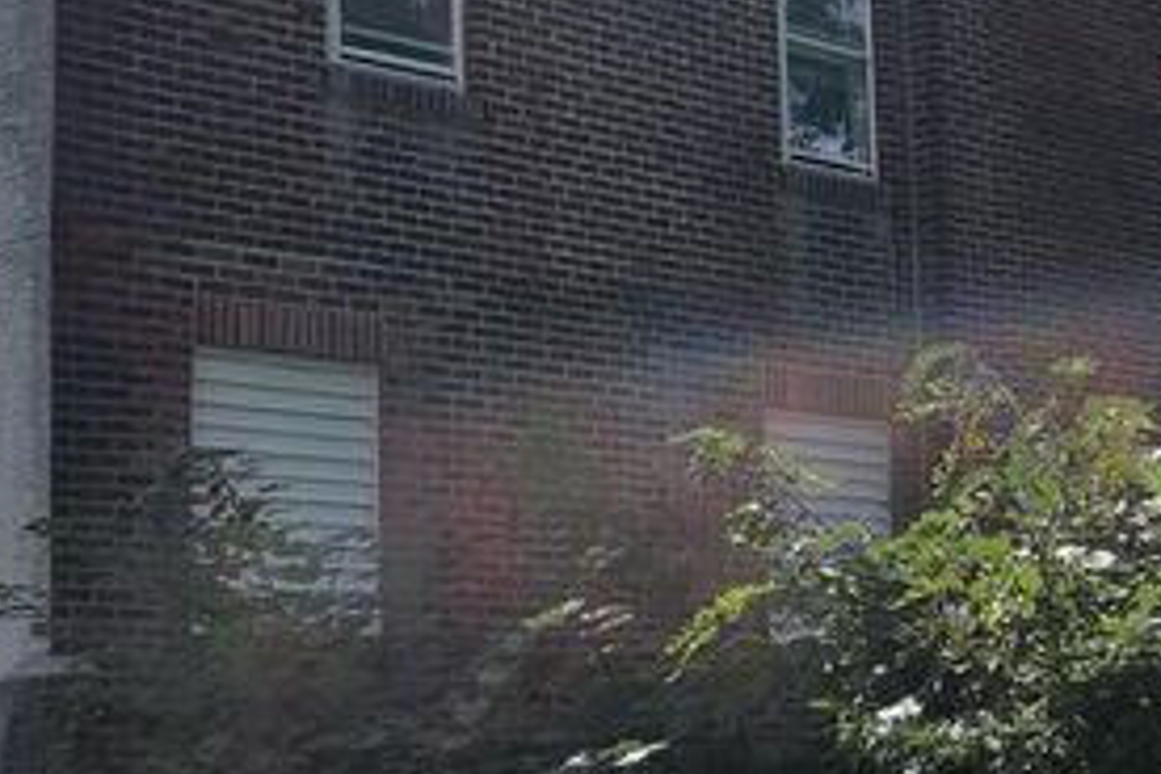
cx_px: 925
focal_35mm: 56
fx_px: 1806
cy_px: 305
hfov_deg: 34.6
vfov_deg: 24.1
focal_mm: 4.25
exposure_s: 1/574
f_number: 1.7
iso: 100
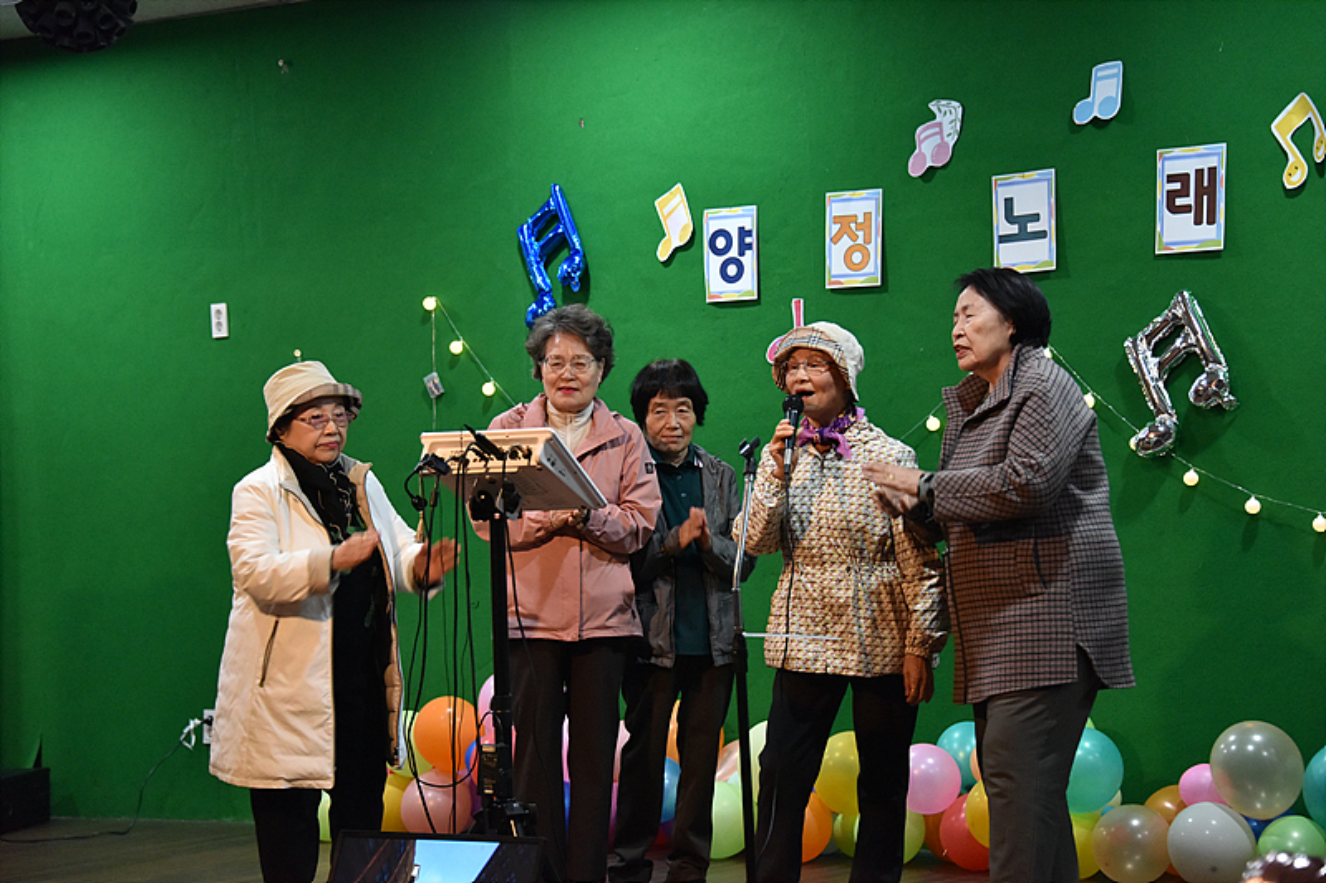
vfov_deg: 15.2
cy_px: 442
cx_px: 663
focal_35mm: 90
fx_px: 3314
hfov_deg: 22.6
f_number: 5.3
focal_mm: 90
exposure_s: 1/125
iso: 4000
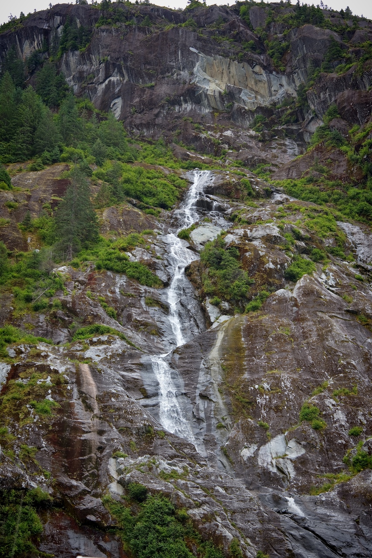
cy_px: 279
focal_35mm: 58
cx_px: 186
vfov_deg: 34.5
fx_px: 898
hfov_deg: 23.4
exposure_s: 1/125
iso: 100
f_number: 5
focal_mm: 58
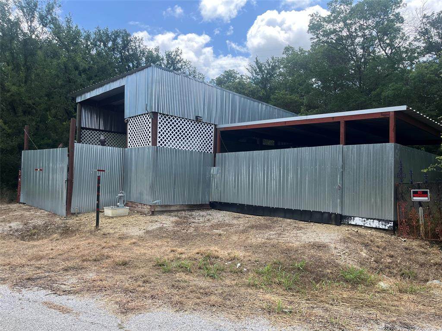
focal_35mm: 26
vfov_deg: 53.1
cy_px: 166
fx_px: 332
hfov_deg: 67.3
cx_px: 221
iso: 50
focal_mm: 5.1
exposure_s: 1/1252
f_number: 1.6
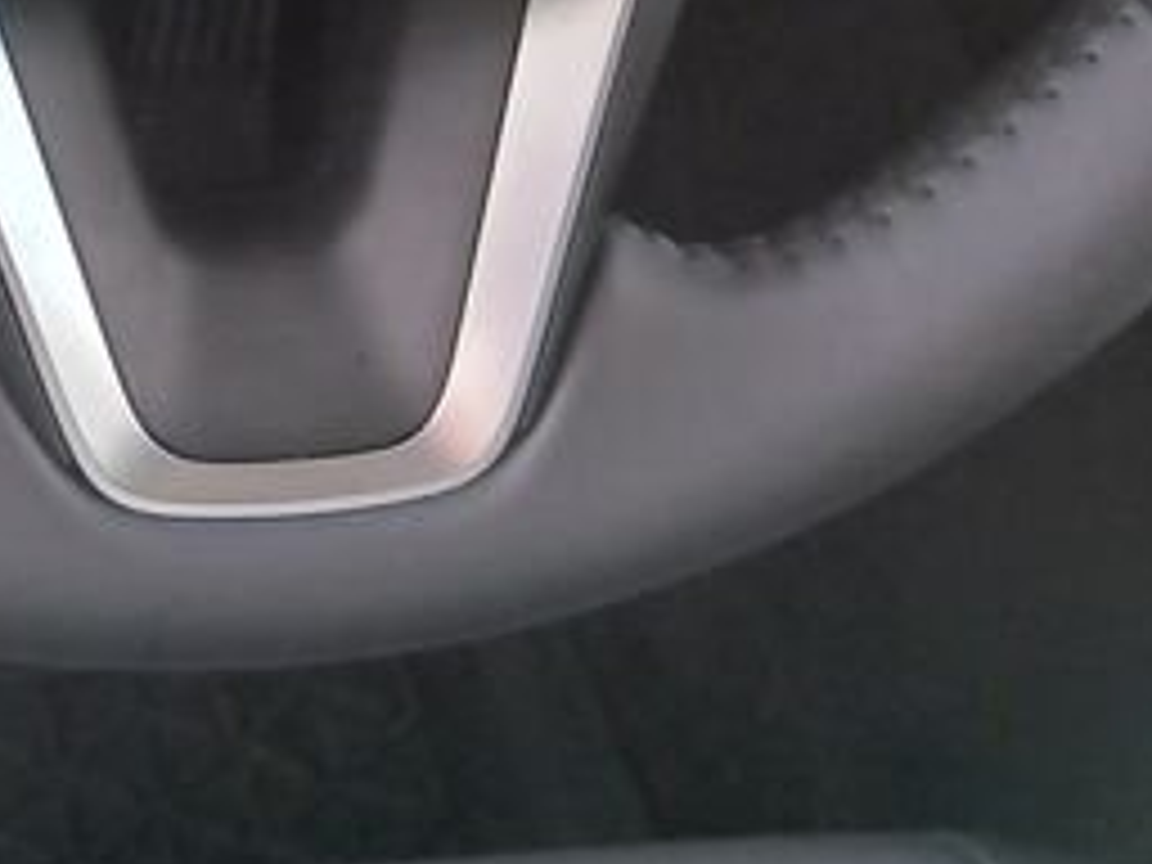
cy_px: -837
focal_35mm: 104
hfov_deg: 18.2
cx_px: -117
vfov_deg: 12.6
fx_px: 3461
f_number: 1.8
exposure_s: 1/50
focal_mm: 3.98
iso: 80
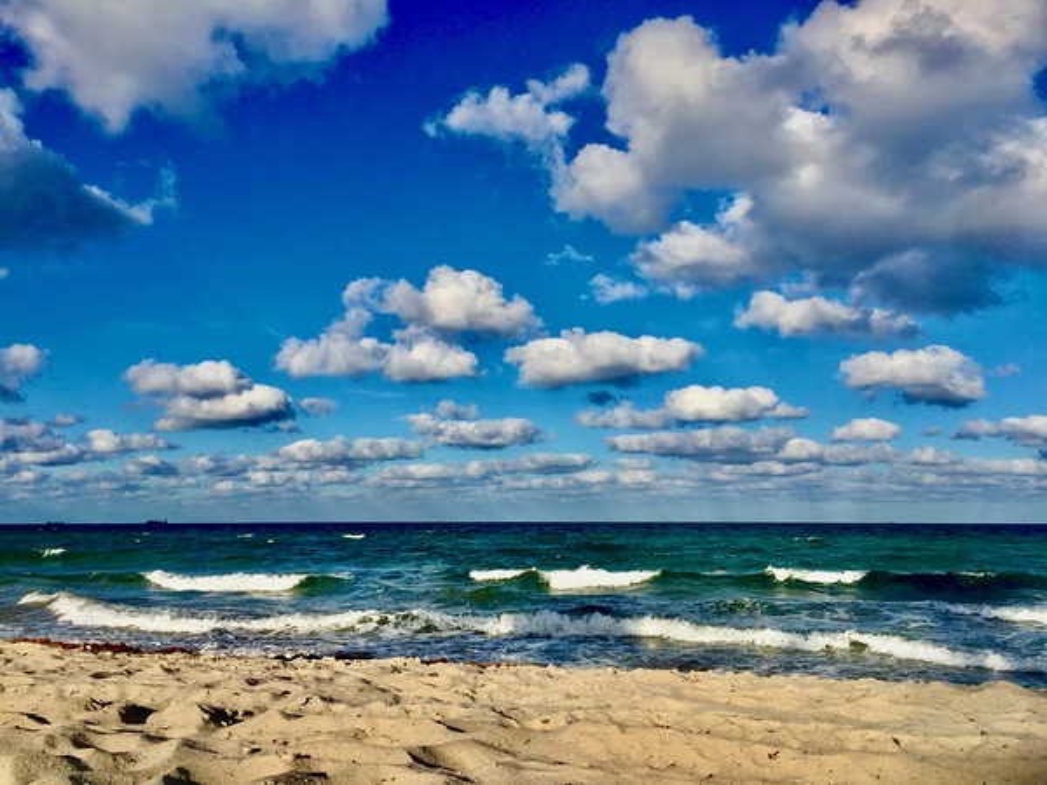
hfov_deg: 61.7
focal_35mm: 29
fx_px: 877
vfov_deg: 48.2
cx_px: 524
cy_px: 392
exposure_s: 1/2825
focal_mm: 4.15
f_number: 2.2
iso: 32
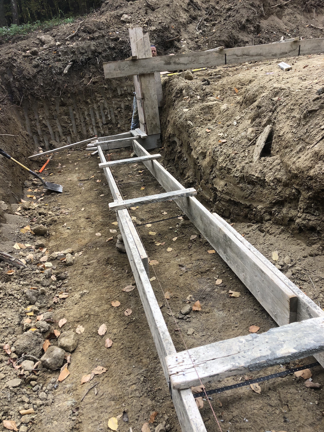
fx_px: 349
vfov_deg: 63.4
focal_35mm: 28
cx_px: 162
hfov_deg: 49.7
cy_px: 216
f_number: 1.8
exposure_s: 1/393
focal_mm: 3.99
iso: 20
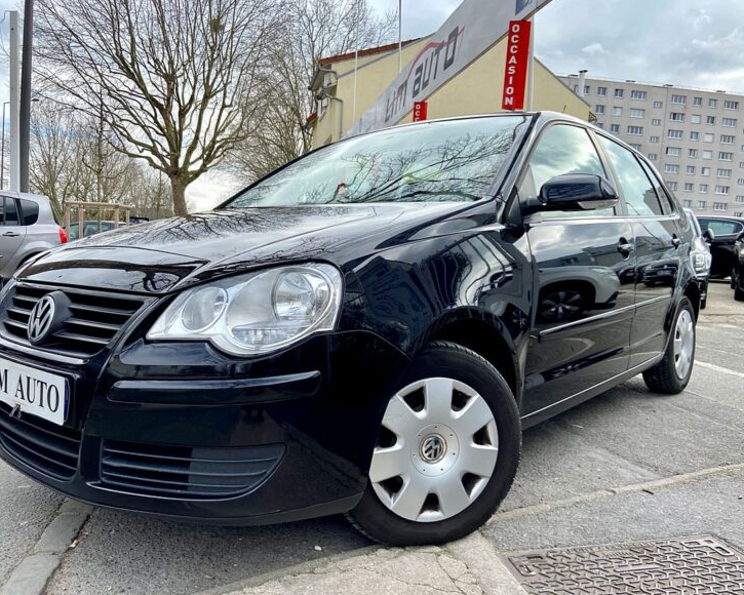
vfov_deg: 51.5
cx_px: 350
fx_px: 617
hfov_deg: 62.2
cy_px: 304
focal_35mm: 28
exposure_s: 1/1157
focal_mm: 4.25
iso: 32
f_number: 1.8
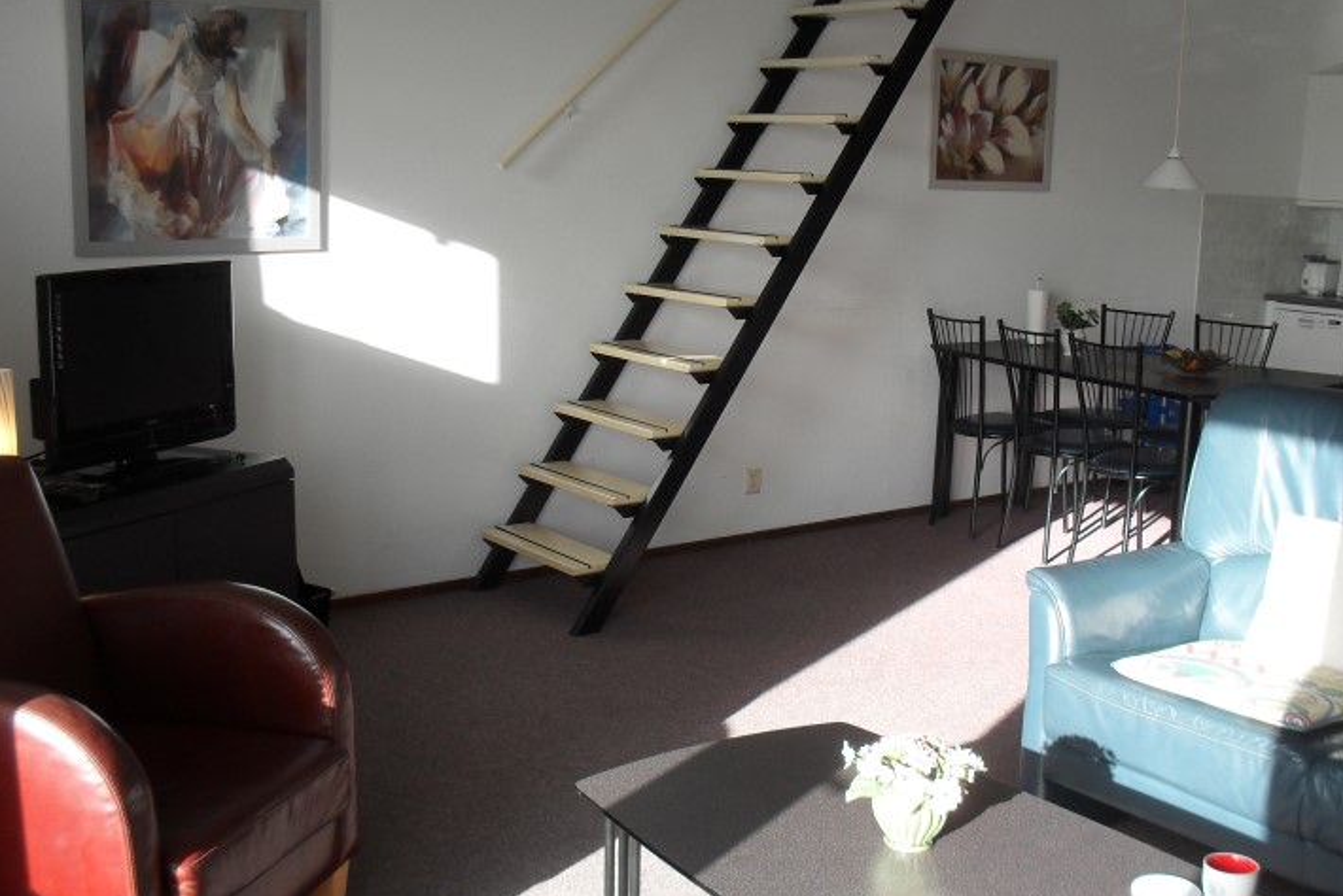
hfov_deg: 47.4
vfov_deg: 32.6
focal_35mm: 41
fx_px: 1530
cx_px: 711
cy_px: 531
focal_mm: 6.3
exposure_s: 1/125
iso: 100
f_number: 3.2
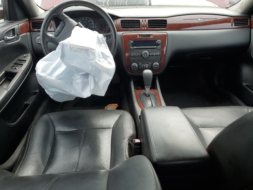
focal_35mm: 26
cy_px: 95
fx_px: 190
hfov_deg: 67.3
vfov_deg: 53.1
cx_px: 126
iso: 50
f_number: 1.5
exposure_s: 1/435
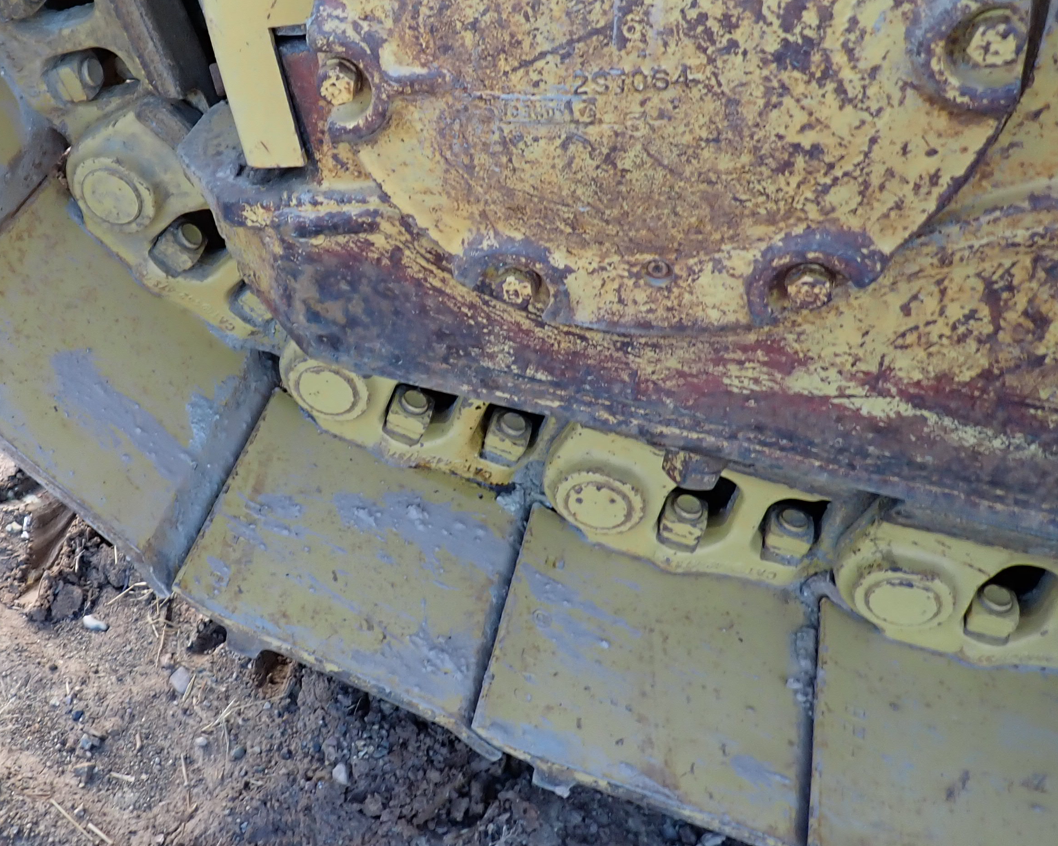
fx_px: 1315
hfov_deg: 42.6
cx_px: 273
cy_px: 305
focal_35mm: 42
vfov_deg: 35.4
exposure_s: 1/125
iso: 160
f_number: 2
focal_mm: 4.5
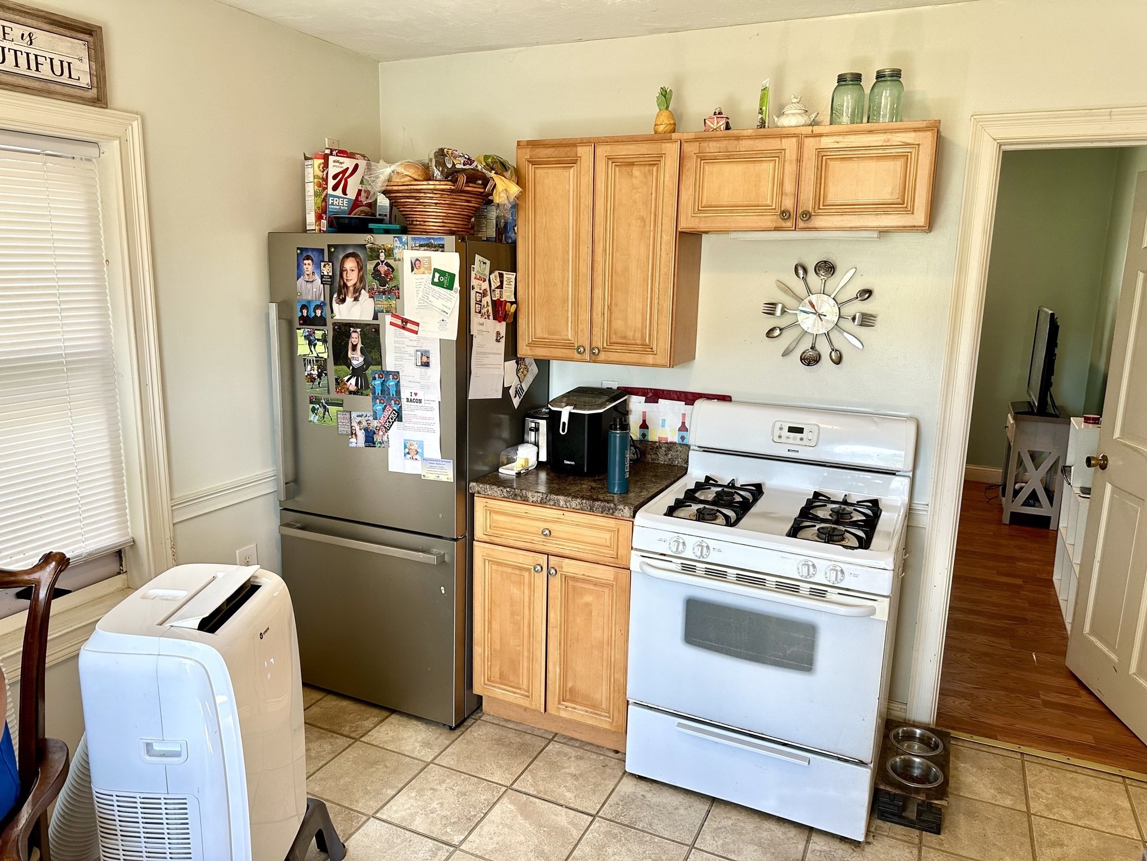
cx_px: 574
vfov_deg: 56.8
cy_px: 430
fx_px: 795
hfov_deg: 71.6
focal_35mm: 24
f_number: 1.78
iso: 160
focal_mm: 6.86
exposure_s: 1/120
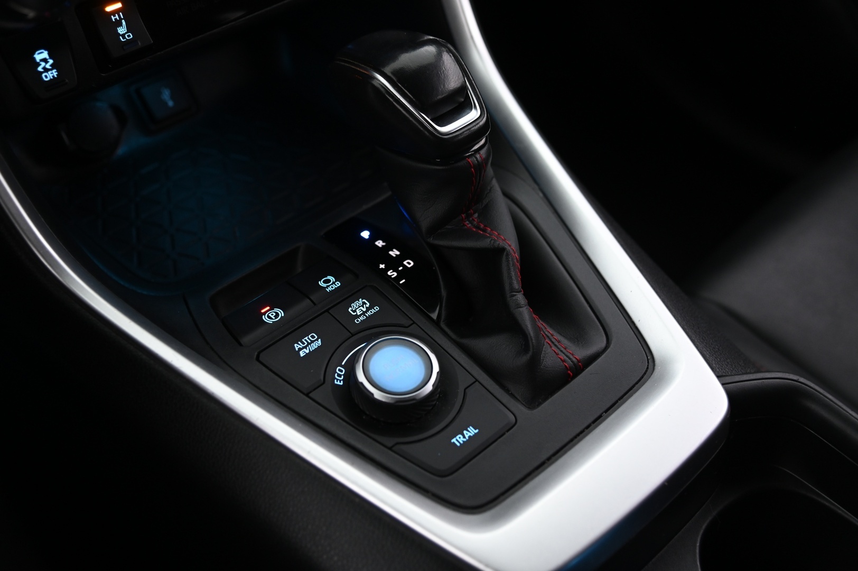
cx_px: 429
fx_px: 1095
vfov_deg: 29.2
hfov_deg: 42.8
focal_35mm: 46
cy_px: 286
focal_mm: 46
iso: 2000
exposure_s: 1/20
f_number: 4
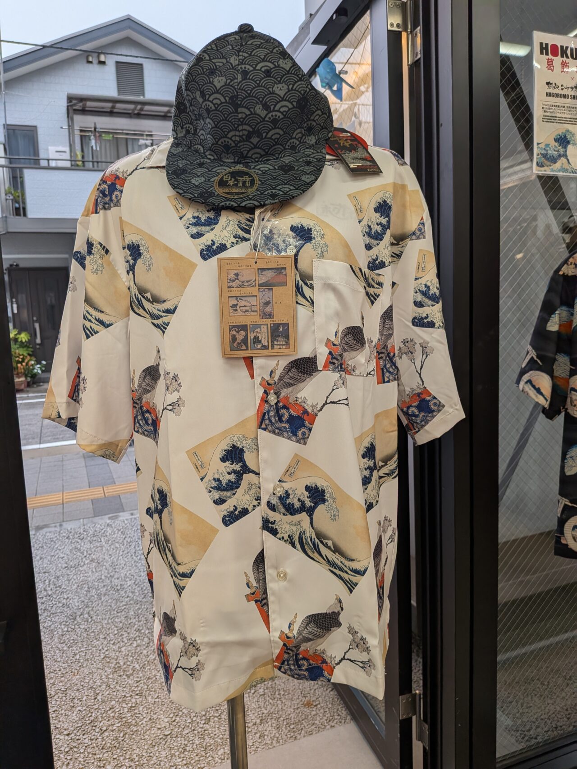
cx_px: 288
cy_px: 384
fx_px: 533
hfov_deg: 56.8
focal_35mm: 24
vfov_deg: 71.6
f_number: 1.7
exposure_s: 1/100
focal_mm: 4.53
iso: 27
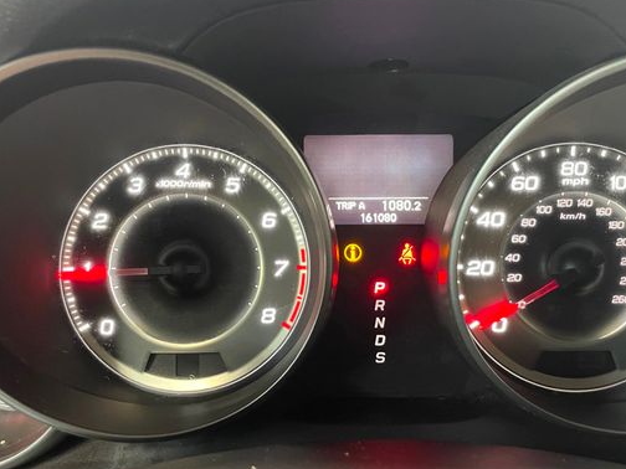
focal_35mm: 33
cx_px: 337
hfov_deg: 55.3
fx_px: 597
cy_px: 244
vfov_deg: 42.9
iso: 500
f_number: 1.6
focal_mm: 4.2
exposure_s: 1/30
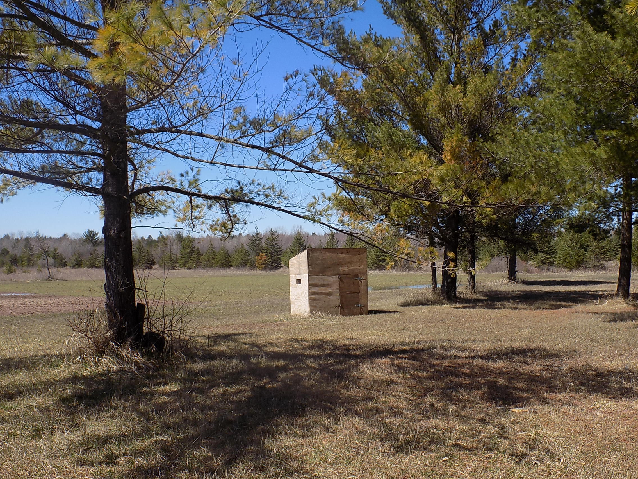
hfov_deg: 50.1
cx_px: 319
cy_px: 240
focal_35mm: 37
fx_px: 682
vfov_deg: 38.7
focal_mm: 6.6
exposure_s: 1/800
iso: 80
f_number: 3.5
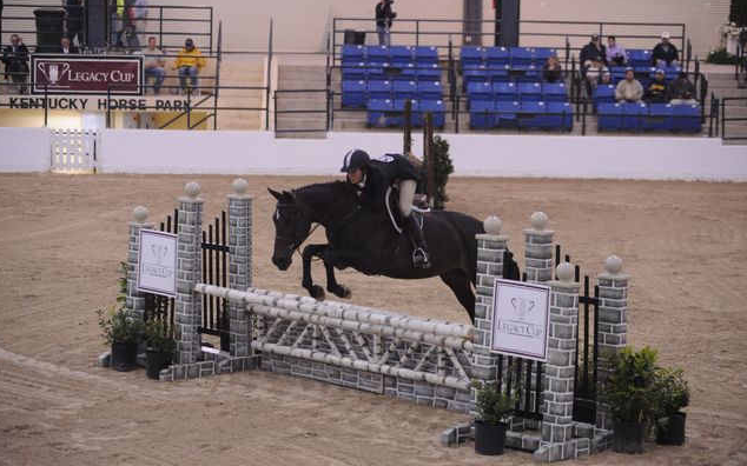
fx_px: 2198
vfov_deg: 12.1
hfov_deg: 19.3
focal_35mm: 108
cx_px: 371
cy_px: 246
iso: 5000
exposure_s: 1/400
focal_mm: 105
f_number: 2.8
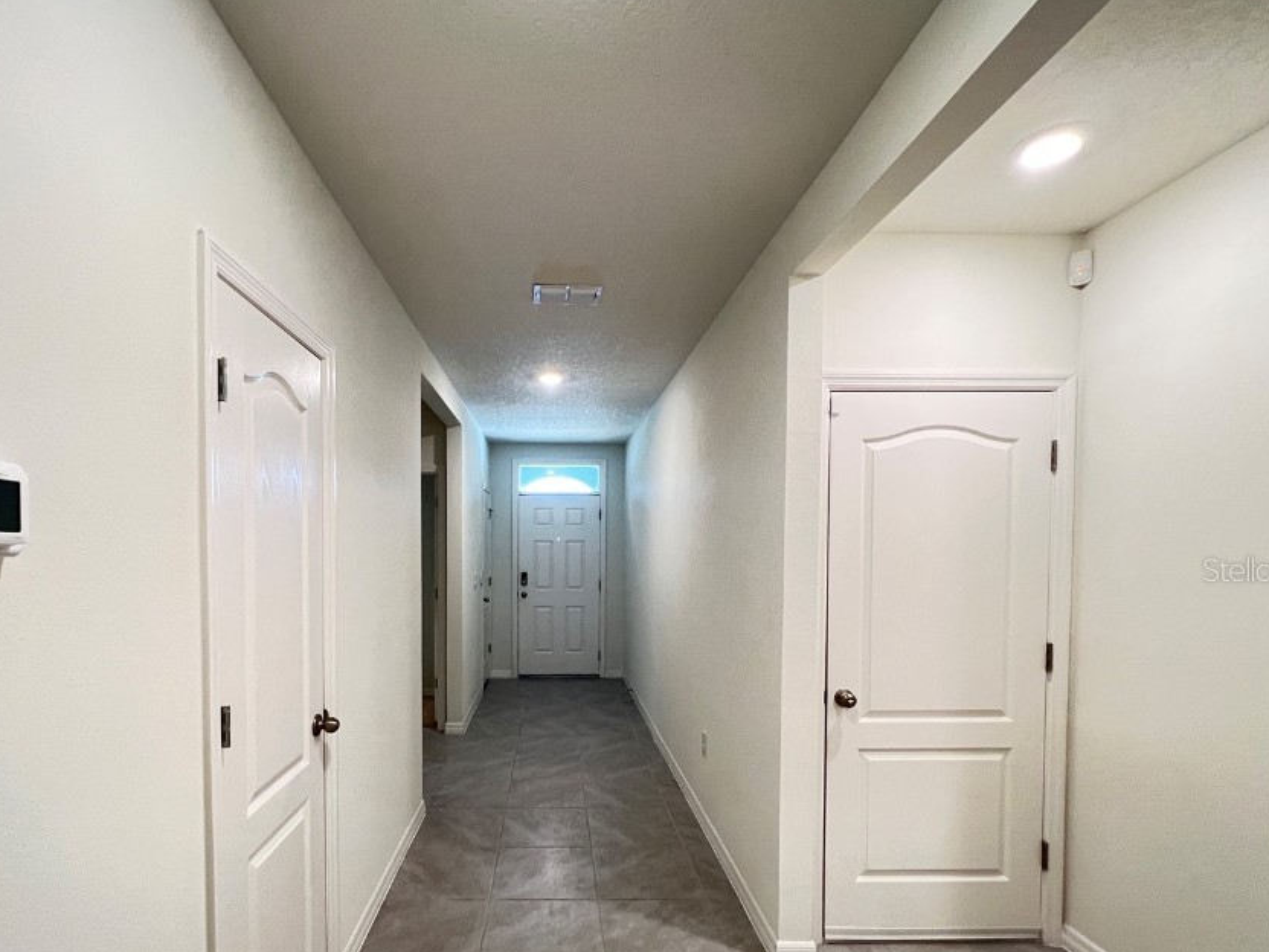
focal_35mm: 16
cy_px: 569
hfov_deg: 94.1
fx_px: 587
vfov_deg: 77.3
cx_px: 566
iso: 320
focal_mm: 1.57
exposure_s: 1/60
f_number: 1.8
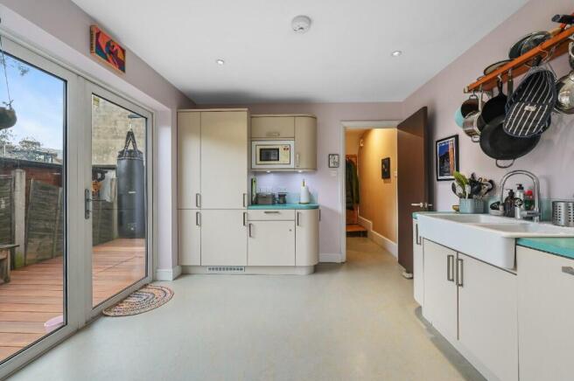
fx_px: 223
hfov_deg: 104.3
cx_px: 287
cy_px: 190
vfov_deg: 81.1
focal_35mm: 14
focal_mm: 14
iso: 400
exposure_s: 1.6
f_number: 8
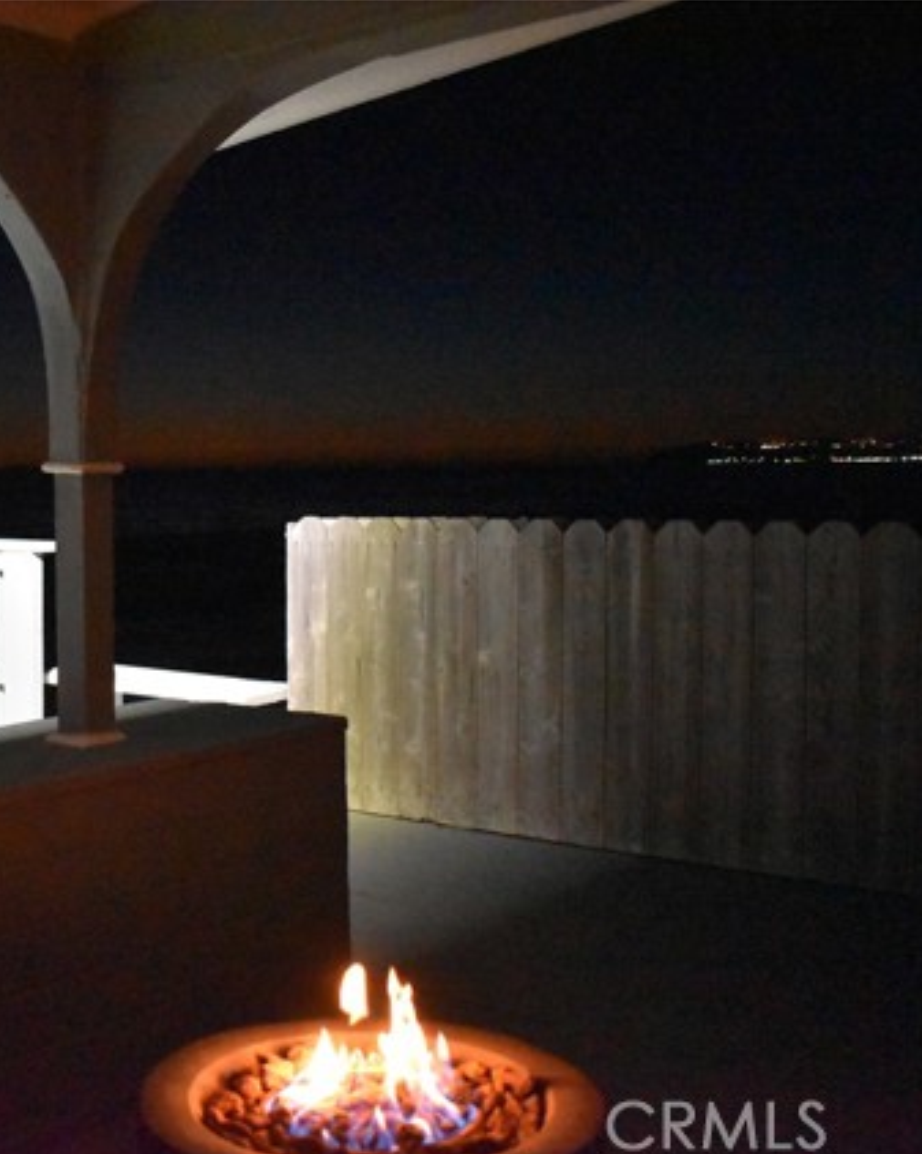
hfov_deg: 31.3
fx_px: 1605
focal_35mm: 47
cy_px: 581
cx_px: 202
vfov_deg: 39.6
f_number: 3.8
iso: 12800
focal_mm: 22
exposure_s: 1/80
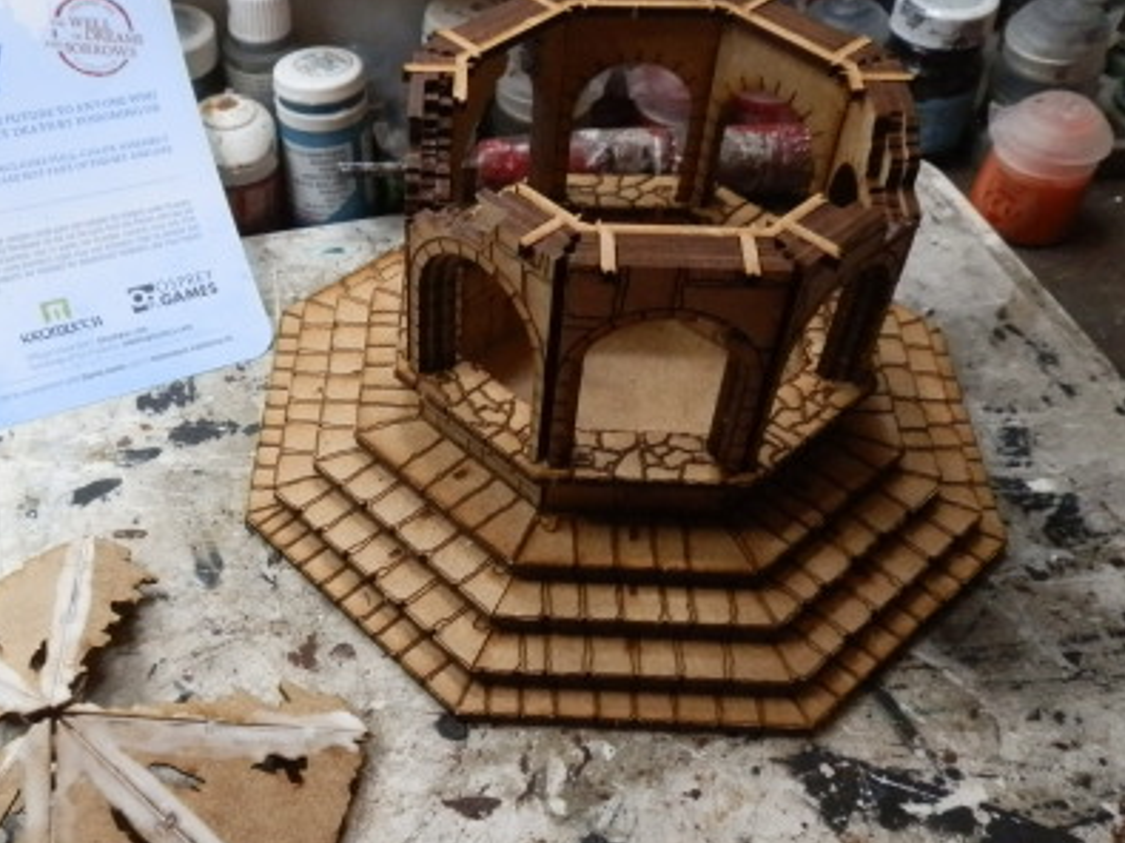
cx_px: 413
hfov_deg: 48.5
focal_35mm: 38
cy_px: 513
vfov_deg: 37.5
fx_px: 1235
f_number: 3.1
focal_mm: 5
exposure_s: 1/250
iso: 400
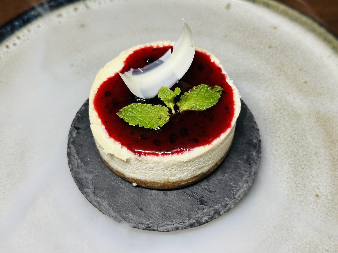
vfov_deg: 30.3
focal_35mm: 48
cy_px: 126
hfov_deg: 39.7
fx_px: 469
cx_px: 169
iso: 100
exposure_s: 1/41
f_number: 1.78
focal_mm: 6.86
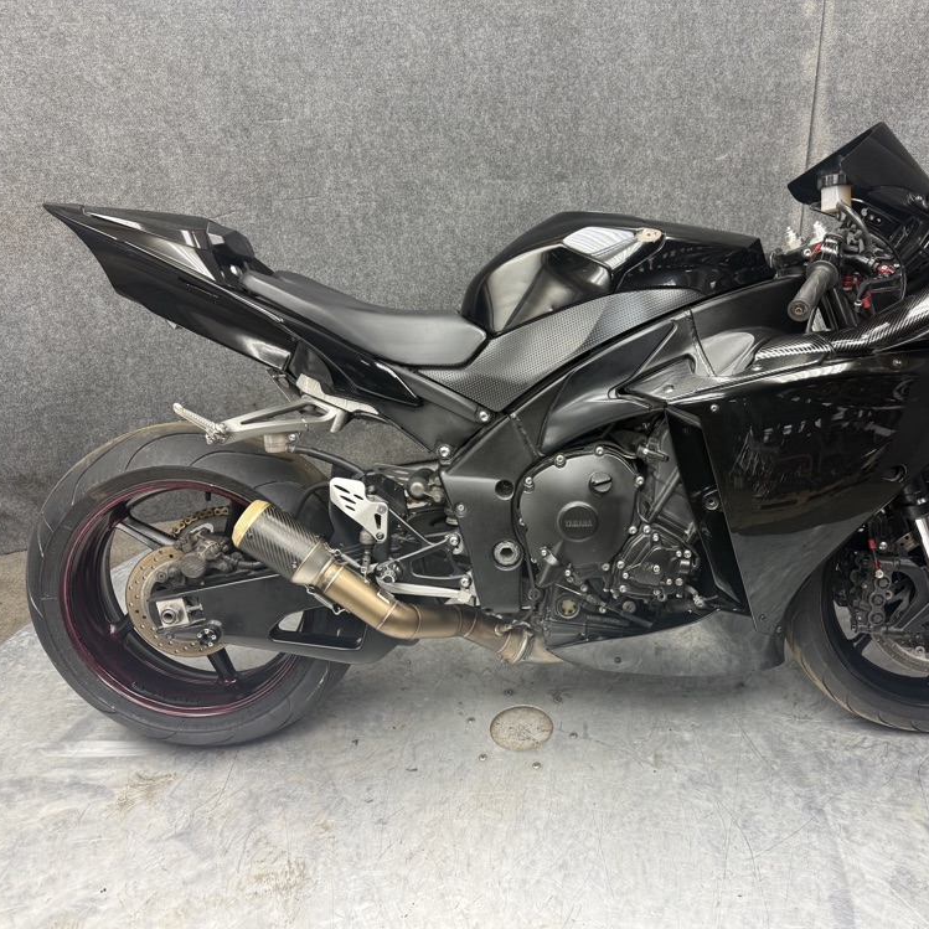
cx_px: 563
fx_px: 881
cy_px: 473
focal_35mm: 29
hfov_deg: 55.2
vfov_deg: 55.6
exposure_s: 1/60
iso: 125
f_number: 1.78
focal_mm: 6.76
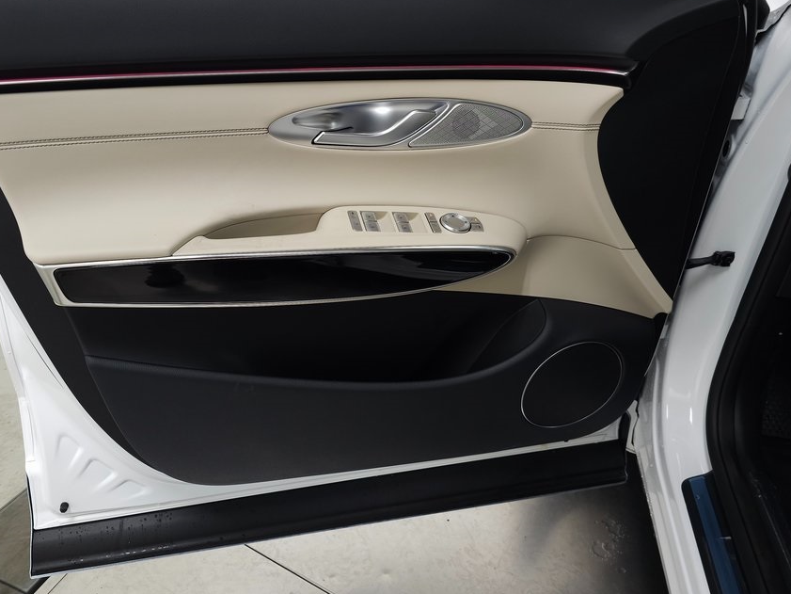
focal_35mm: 28
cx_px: 354
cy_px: 287
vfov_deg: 49.7
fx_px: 640
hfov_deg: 63.3
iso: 40
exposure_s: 1/60
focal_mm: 6.3
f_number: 1.7
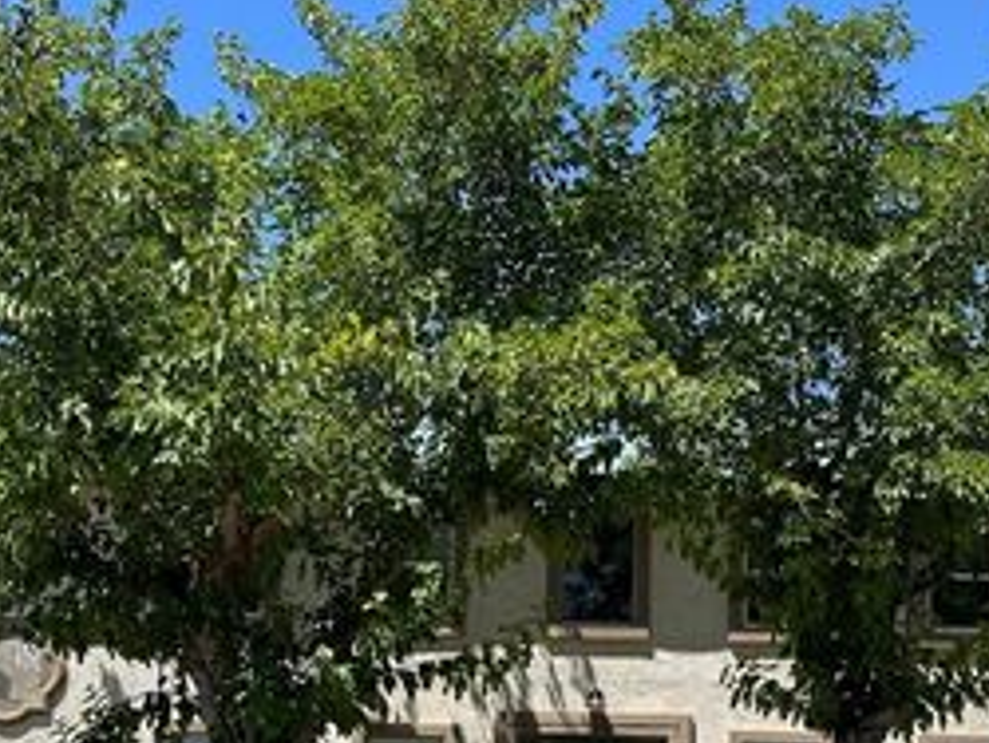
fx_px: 1373
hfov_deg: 39.3
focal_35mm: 48
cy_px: 579
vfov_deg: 29.7
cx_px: 633
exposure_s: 1/3058
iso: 80
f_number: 1.78
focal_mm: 6.86
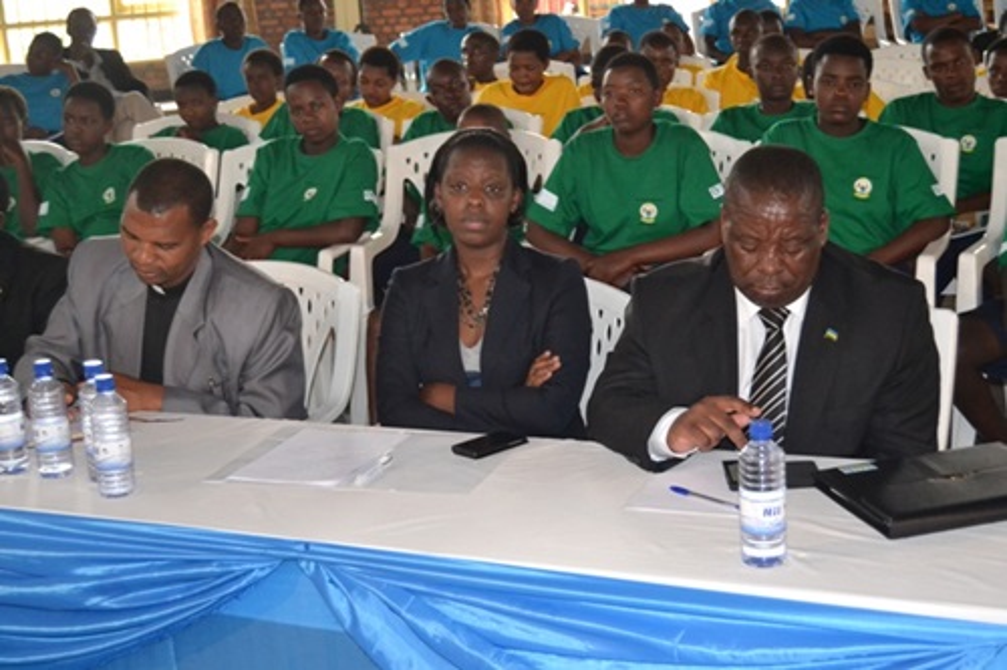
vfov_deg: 23.8
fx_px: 1594
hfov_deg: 35.1
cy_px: 335
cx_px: 504
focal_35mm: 57
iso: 3200
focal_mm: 38
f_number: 4.8
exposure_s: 1/60
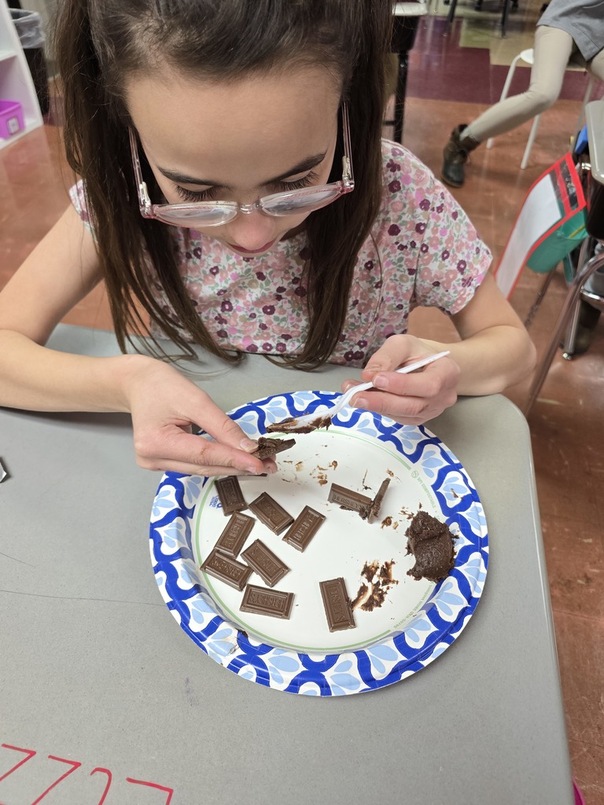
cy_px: 402
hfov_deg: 58.9
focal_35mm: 23
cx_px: 302
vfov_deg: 73.9
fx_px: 535
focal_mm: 6.3
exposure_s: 1/120
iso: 320
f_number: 1.7
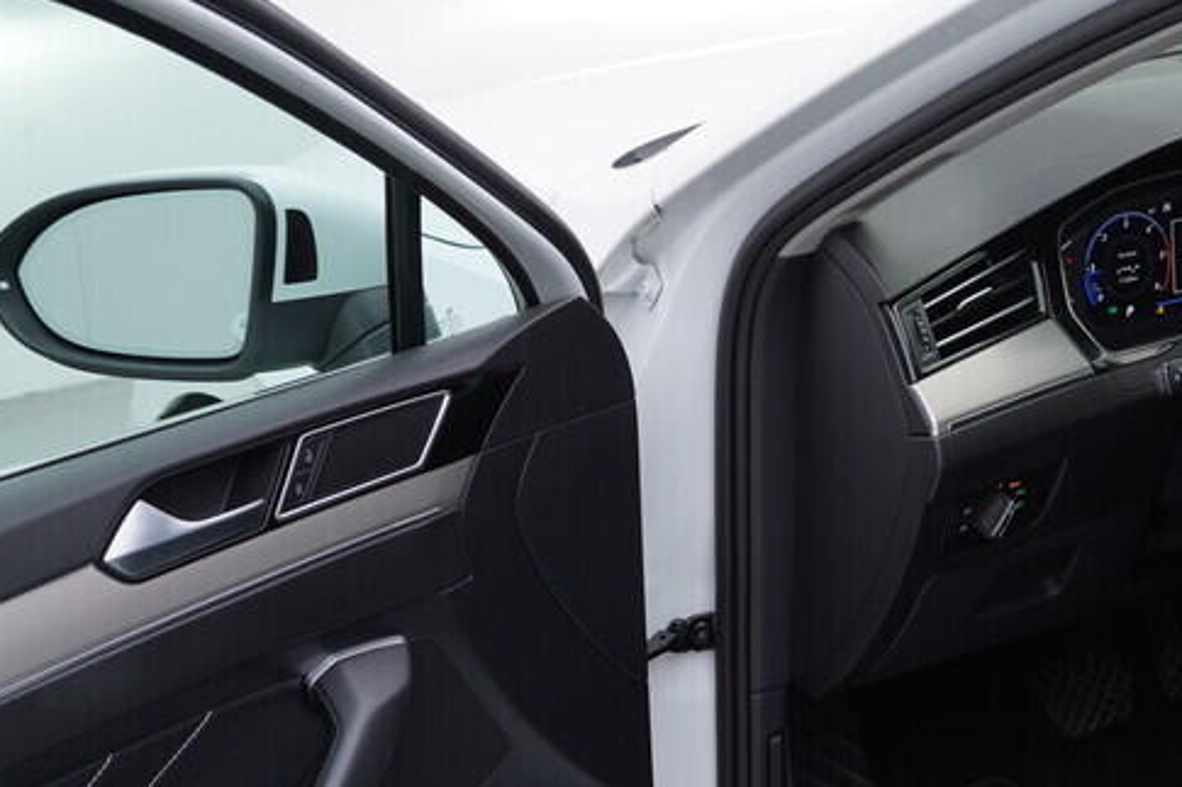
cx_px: 1097
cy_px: 452
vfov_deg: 17.9
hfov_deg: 25.7
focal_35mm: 76
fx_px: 2494
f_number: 4
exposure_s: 1/60
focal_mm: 24
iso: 125
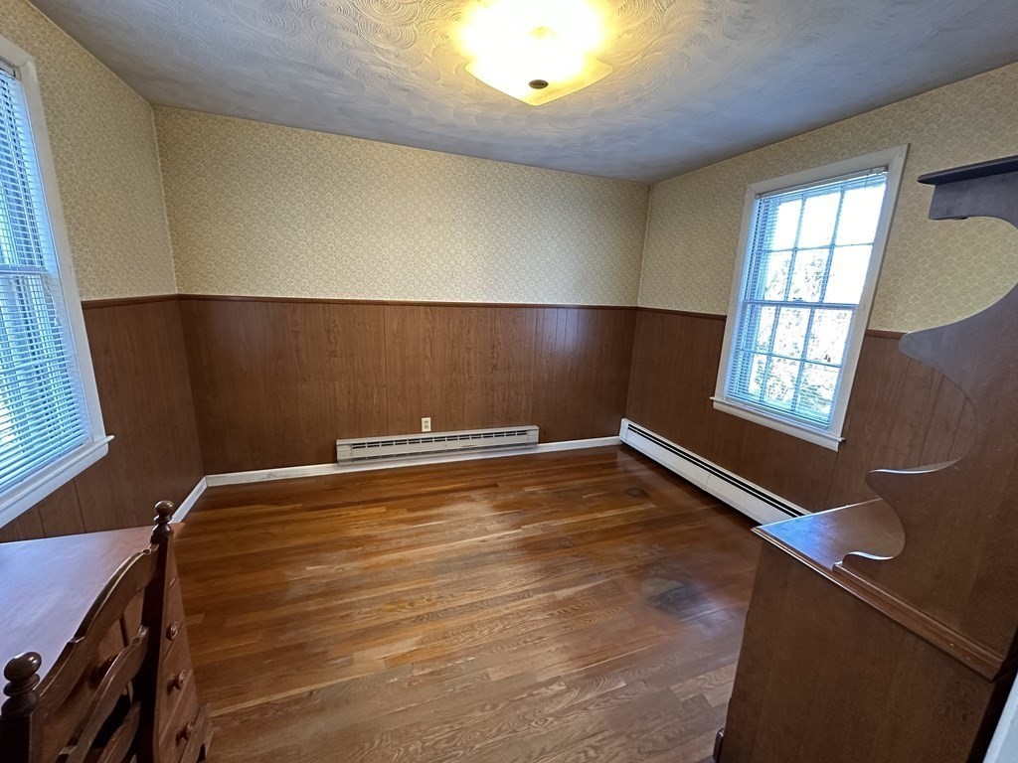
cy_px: 382
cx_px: 509
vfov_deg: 85.7
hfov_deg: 102.1
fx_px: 412
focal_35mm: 14
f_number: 2.2
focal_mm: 2.22
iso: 400
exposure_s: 1/60
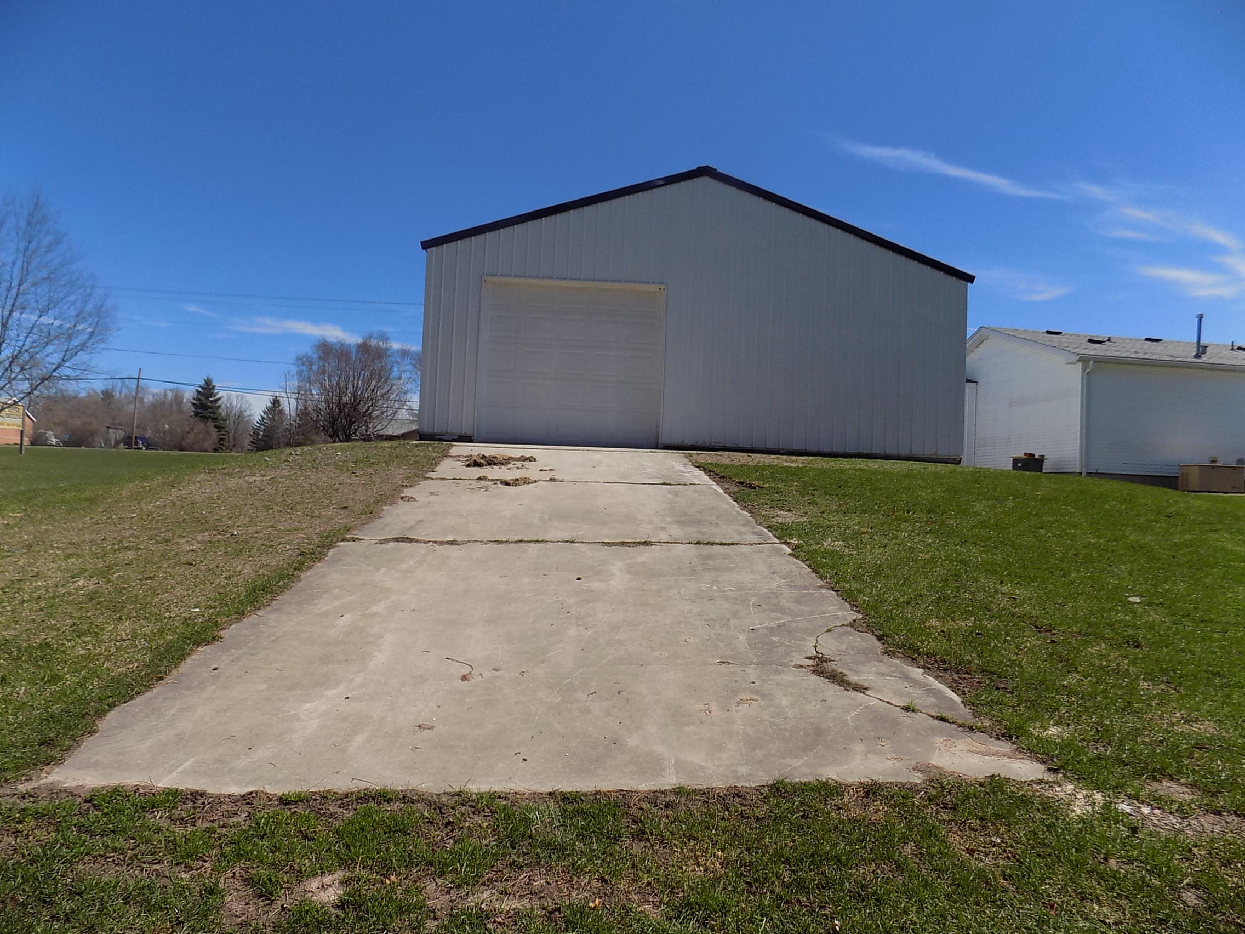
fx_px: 827
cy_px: 467
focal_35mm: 23
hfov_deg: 73.9
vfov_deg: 58.9
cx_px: 622
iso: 80
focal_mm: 4
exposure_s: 1/200
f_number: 9.9
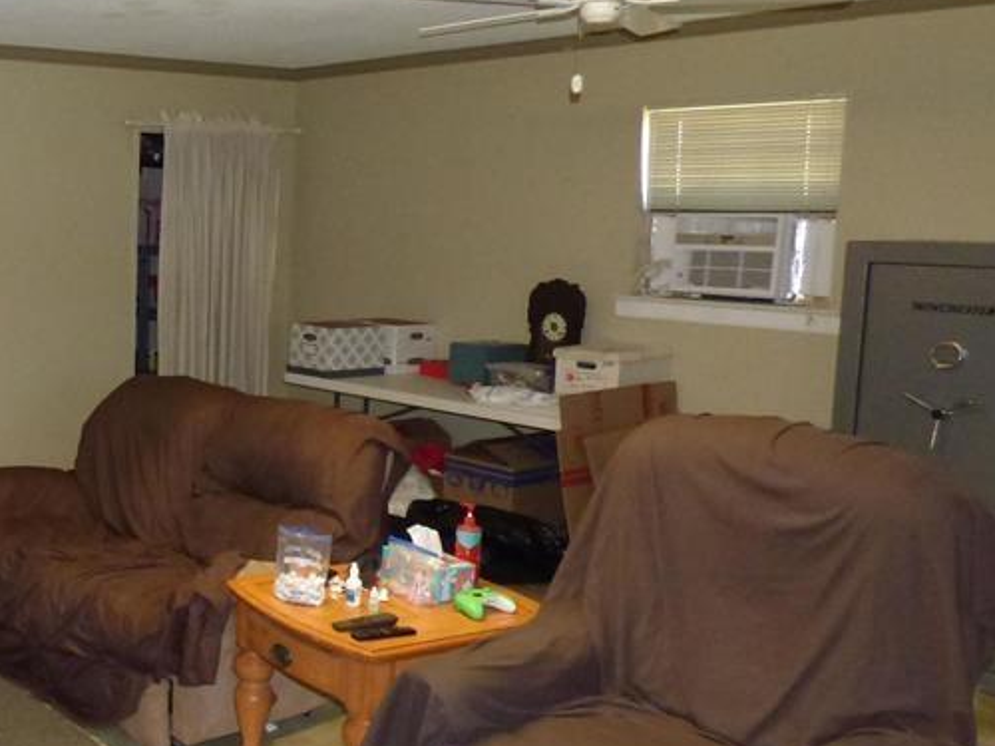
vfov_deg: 35.1
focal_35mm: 41
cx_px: 14
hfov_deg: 40.5
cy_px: 360
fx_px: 1179
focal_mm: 3.58
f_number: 2.8
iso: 800
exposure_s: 1/60
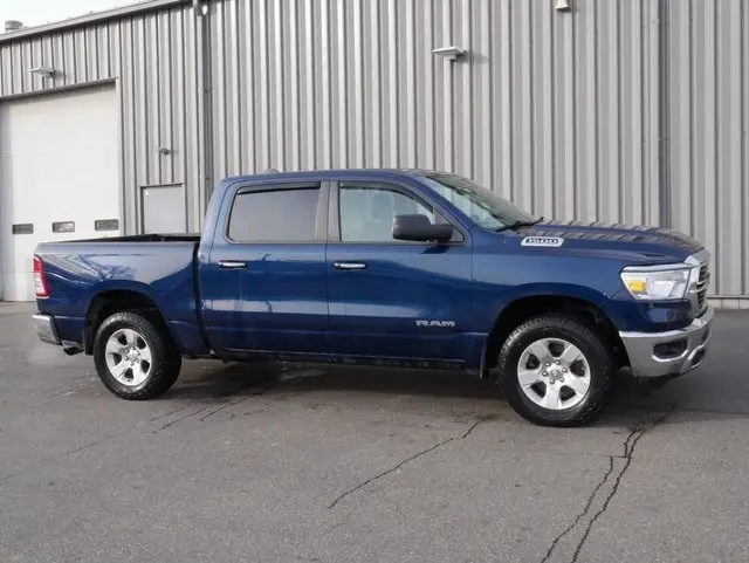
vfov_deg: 39.7
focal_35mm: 36
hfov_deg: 51.3
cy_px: 282
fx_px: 780
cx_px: 374
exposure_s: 1/60
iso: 640
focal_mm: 18
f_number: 20
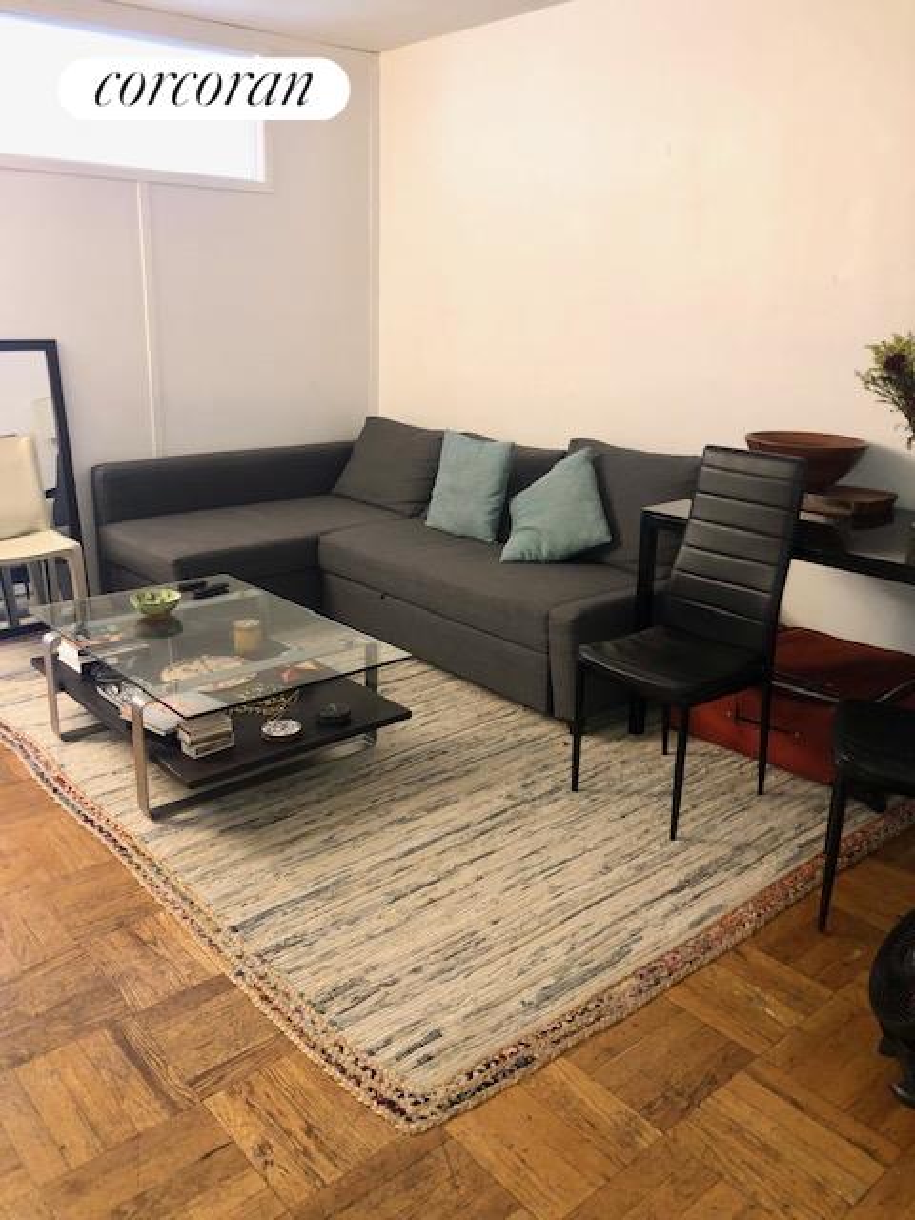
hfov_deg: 49.7
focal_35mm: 28
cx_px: 458
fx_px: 987
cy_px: 610
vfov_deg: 63.4
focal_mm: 3.99
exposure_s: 1/9
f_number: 1.8
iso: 100
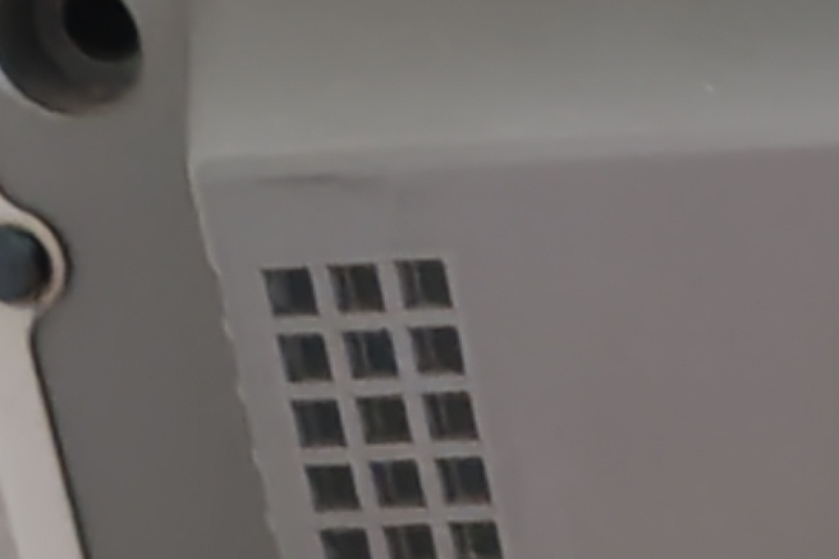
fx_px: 4054
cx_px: 1761
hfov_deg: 10.7
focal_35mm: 174
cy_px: 925
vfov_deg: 7.7
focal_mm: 6.12
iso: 4000
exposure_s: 1/25
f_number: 1.9
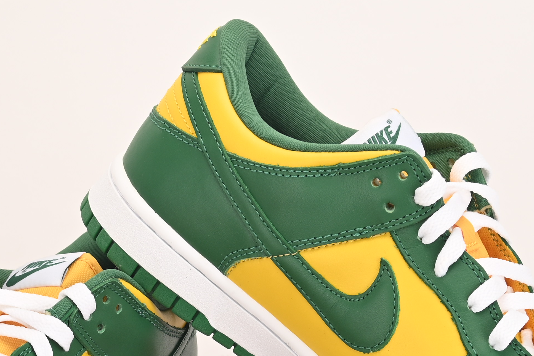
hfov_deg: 14.3
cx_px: 213
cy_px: 464
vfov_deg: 9.4
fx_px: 2122
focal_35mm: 143
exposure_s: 1/200
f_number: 11
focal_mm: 46
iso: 100
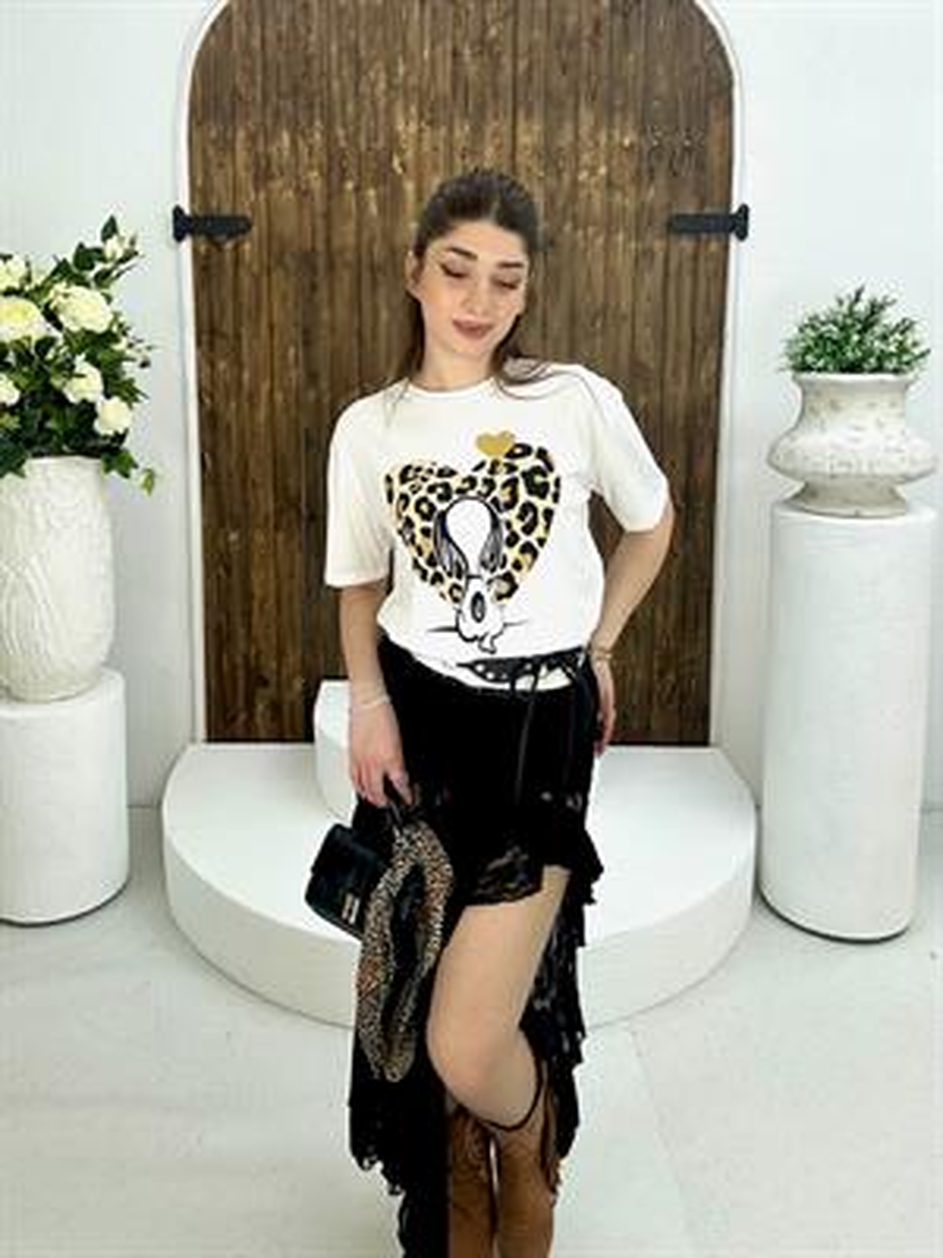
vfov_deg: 73.9
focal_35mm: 23
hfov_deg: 58.9
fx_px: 835
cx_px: 472
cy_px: 629
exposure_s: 1/100
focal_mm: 2.69
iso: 32
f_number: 1.9
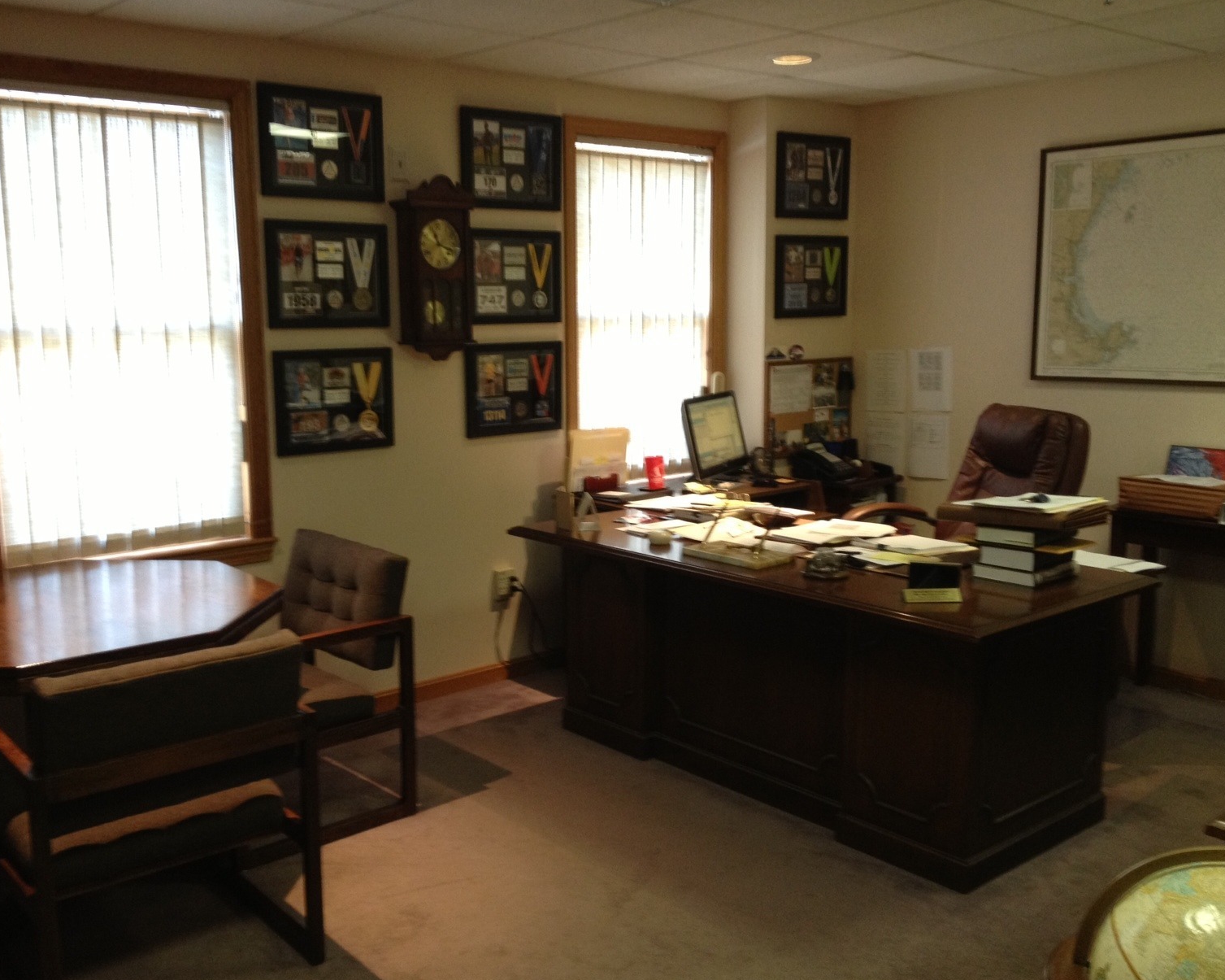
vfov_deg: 40.1
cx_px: 578
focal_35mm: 37
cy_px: 491
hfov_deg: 49.1
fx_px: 1341
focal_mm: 4.28
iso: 125
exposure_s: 1/20
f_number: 2.4
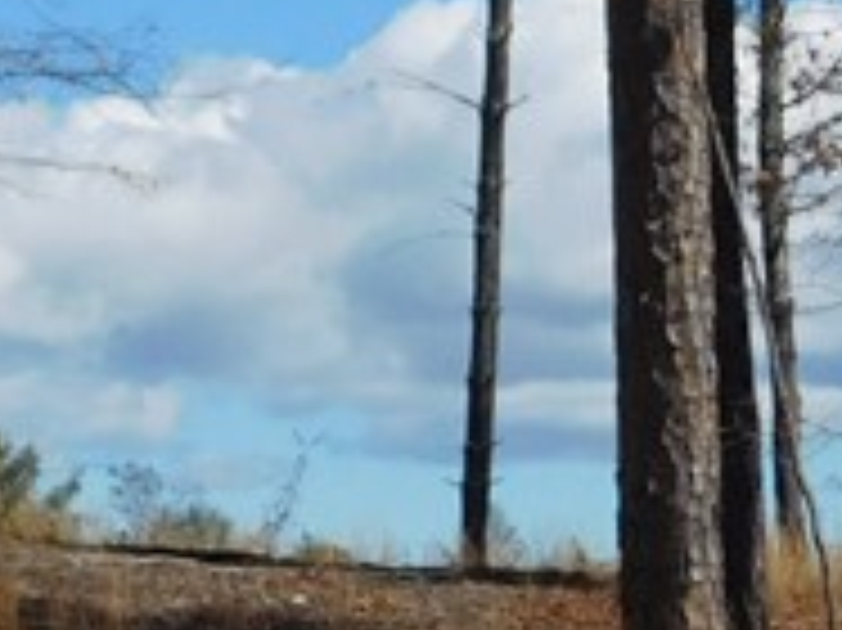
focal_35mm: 246
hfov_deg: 7.9
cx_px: 1117
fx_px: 5980
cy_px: 1210
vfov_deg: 5.9
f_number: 7.4
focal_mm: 8
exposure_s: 1/400
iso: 125
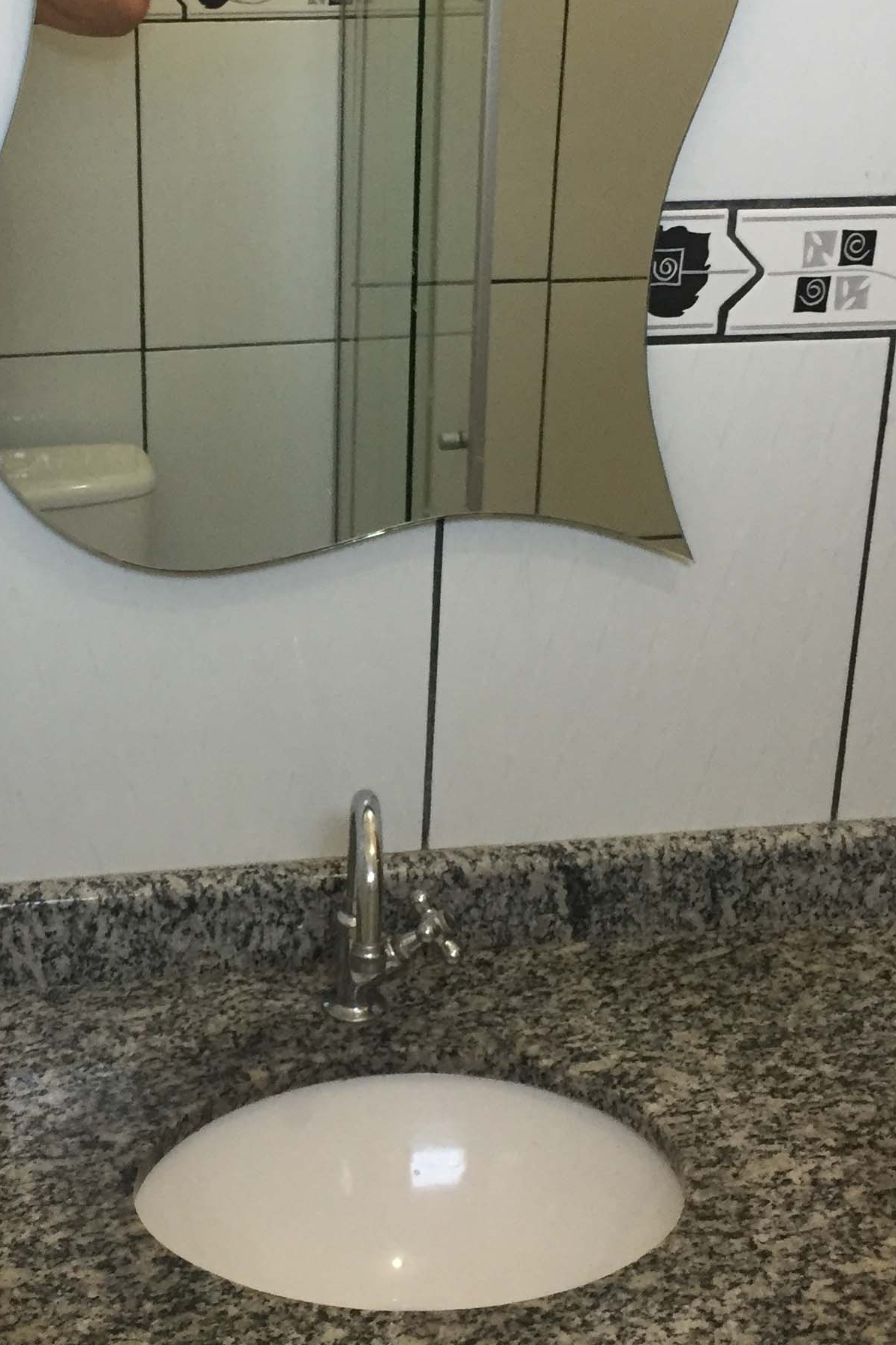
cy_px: 557
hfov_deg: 24.5
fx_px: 2054
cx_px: 279
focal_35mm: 55
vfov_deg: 36.2
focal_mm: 4.15
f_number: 2.2
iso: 100
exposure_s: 1/30
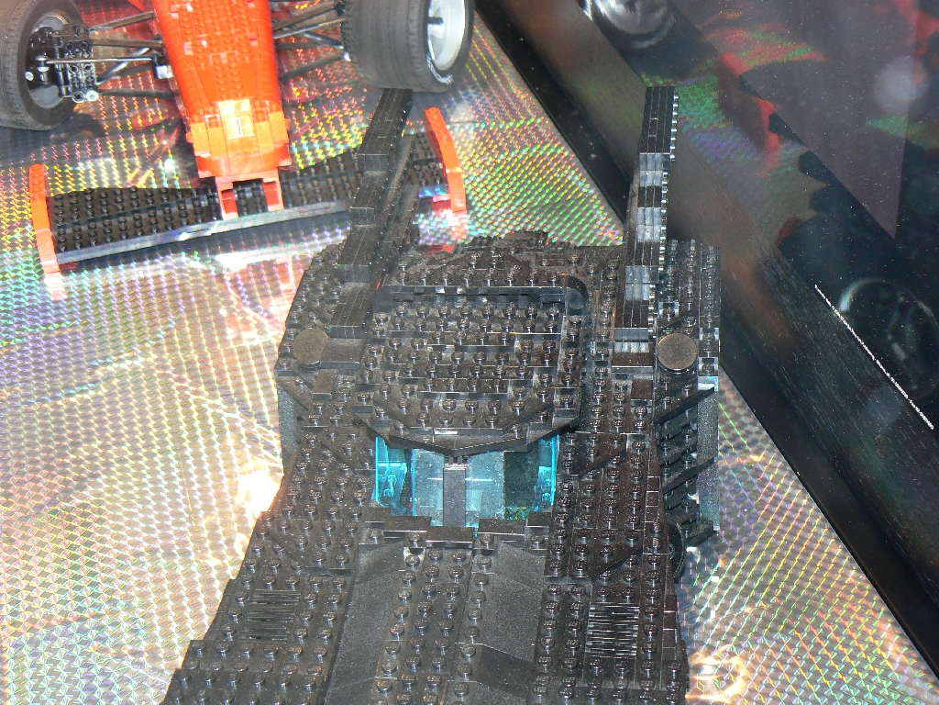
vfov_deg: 23.7
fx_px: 1682
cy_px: 352
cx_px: 470
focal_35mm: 62
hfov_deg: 31.2
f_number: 3.2
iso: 100
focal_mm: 10.4
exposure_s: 1/30
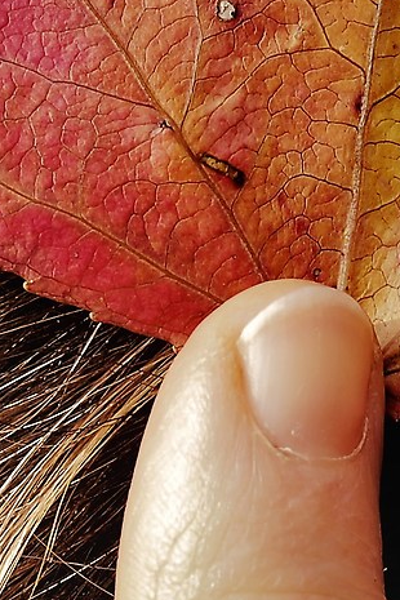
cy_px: -37
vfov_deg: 3.8
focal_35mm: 541
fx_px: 9016
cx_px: 495
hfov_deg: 2.5
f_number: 14
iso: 200
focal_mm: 105
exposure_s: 1/125
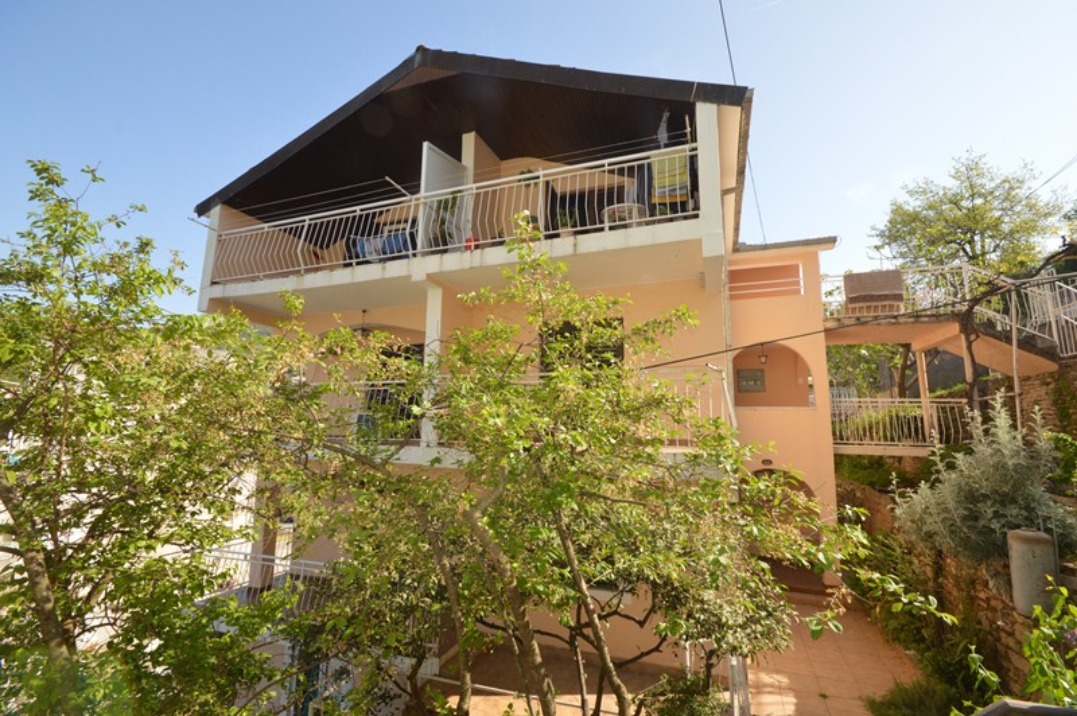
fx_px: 448
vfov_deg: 77.2
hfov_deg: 100.4
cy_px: 358
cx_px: 538
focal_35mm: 15
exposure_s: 1/200
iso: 400
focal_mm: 10
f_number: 10
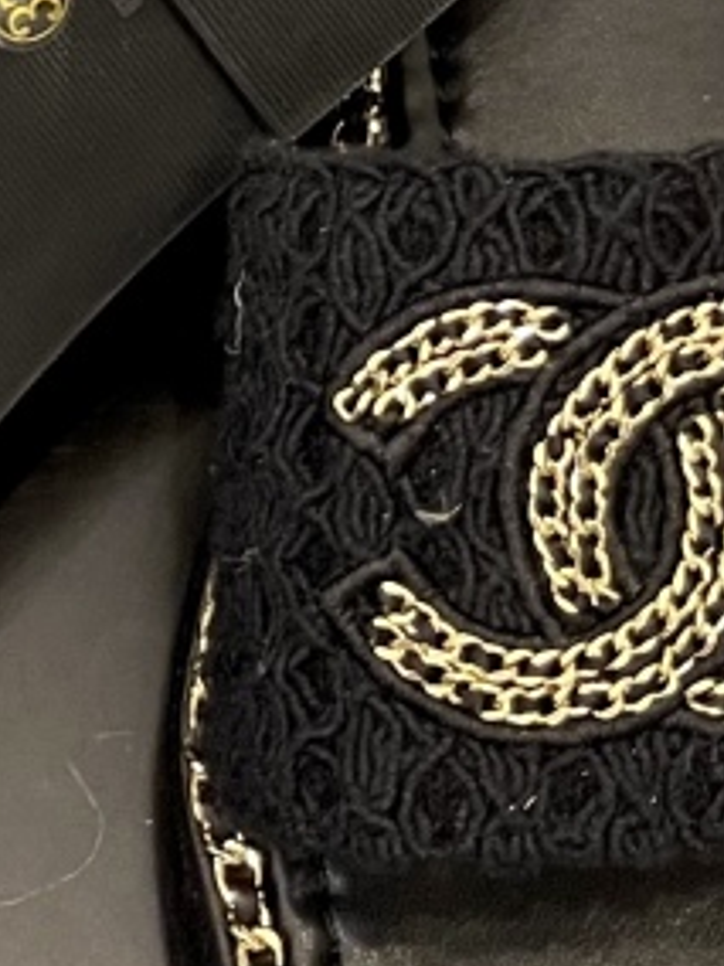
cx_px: -88
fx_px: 3681
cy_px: -316
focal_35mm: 132
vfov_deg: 14.3
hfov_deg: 11.1
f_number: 1.6
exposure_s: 1/60
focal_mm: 5.1
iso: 250
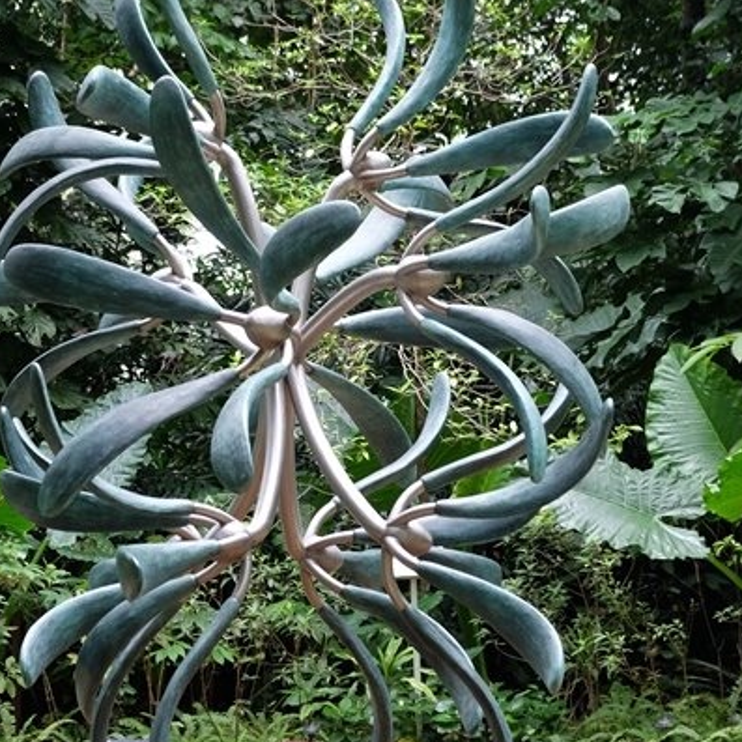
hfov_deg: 16.1
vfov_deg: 16.1
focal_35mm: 108
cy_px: 271
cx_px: 331
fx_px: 2619
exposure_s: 1/110
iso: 320
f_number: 3.6
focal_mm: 37.4
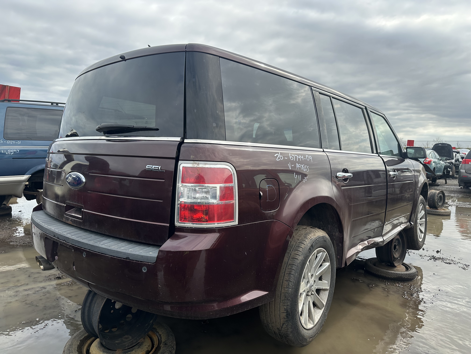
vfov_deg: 56.8
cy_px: 177
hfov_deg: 71.6
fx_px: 327
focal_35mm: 24
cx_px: 236
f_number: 1.78
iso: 80
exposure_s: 1/2203
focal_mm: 6.86
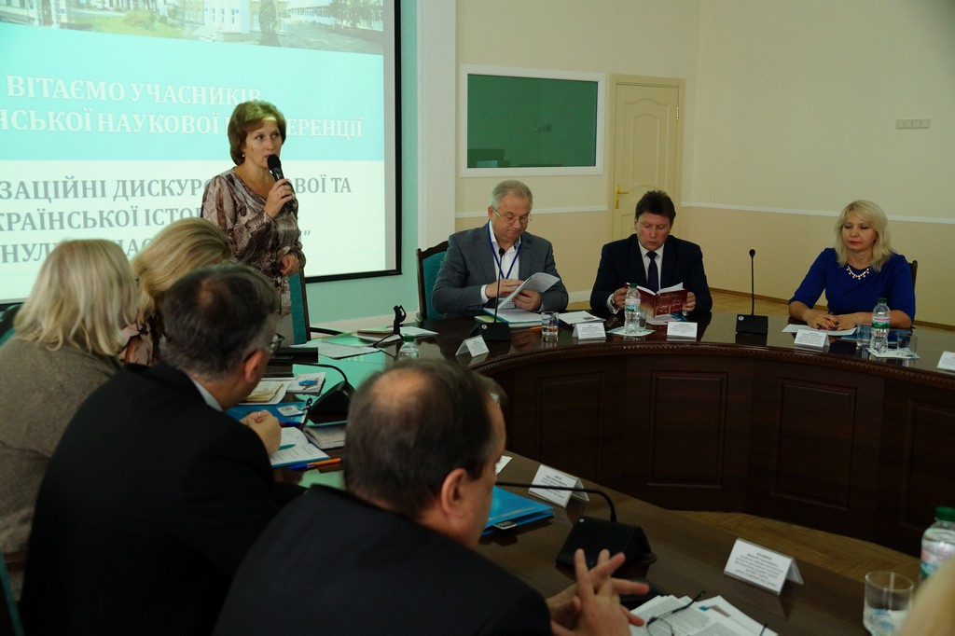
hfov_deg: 53.1
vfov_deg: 36.8
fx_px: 955
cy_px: 318
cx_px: 478
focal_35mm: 36
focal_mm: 24
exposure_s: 1/60
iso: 1000
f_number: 4
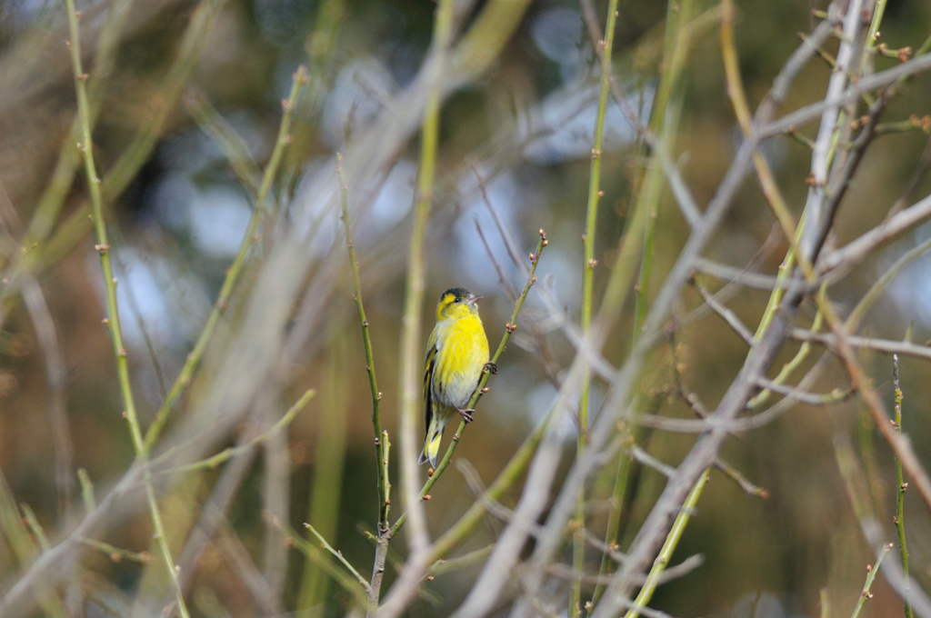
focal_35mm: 750
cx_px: 466
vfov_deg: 1.8
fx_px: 19371
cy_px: 309
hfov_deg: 2.8
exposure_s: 1/500
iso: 400
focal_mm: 500
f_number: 6.7
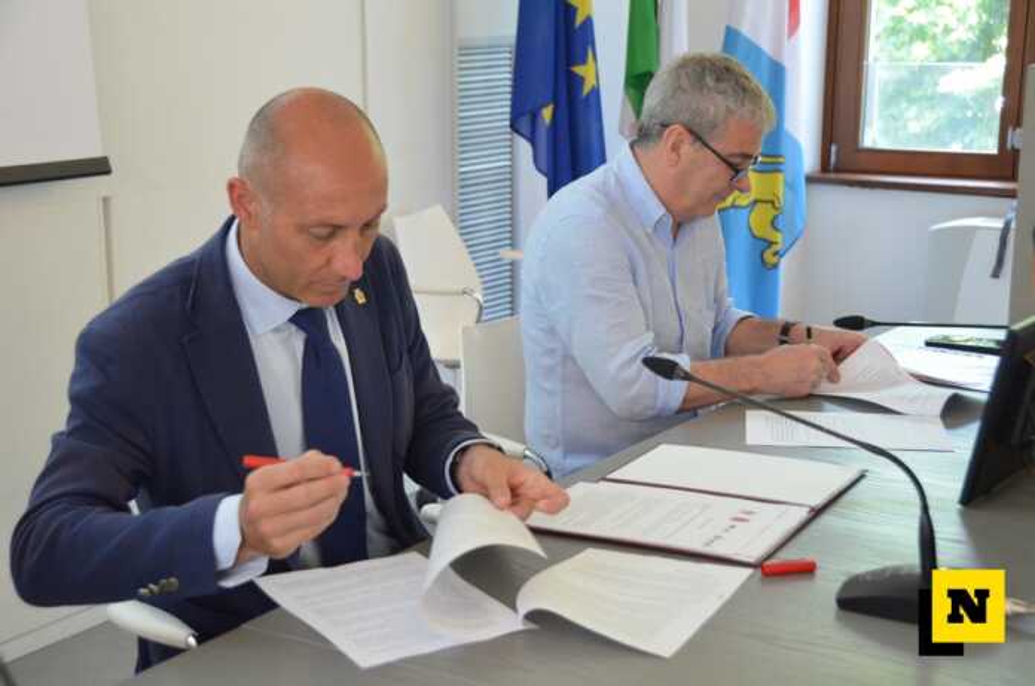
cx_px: 518
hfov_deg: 32.0
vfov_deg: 21.5
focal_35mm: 63
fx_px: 1808
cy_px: 343
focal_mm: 42
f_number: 5
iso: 3200
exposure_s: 1/200
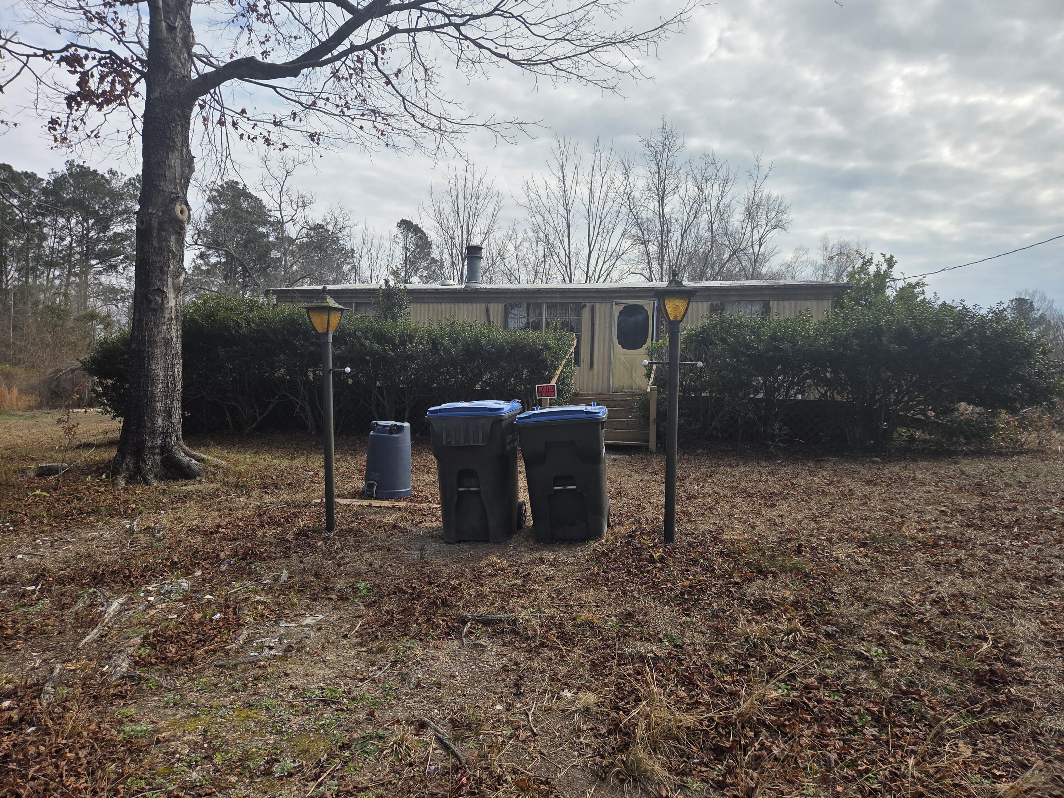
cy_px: 399
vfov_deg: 58.9
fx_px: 707
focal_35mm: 23
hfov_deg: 73.9
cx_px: 532
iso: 80
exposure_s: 1/3092
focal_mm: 5.4
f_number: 1.8
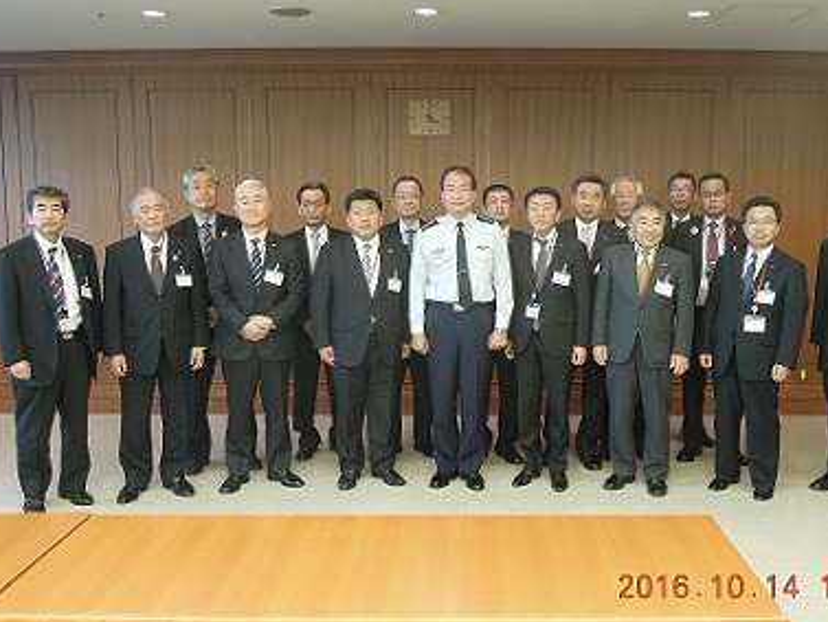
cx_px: 459
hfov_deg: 50.0
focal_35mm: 37
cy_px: 295
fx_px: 885
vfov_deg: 38.7
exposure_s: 1/40
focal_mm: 5.5
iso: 400
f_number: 3
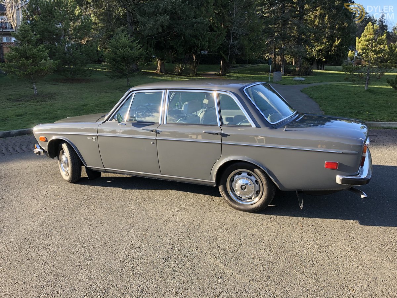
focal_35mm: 28
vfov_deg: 49.7
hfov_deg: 63.4
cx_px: 198
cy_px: 149
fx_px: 321
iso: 20
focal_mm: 3.99
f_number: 1.8
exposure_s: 1/243
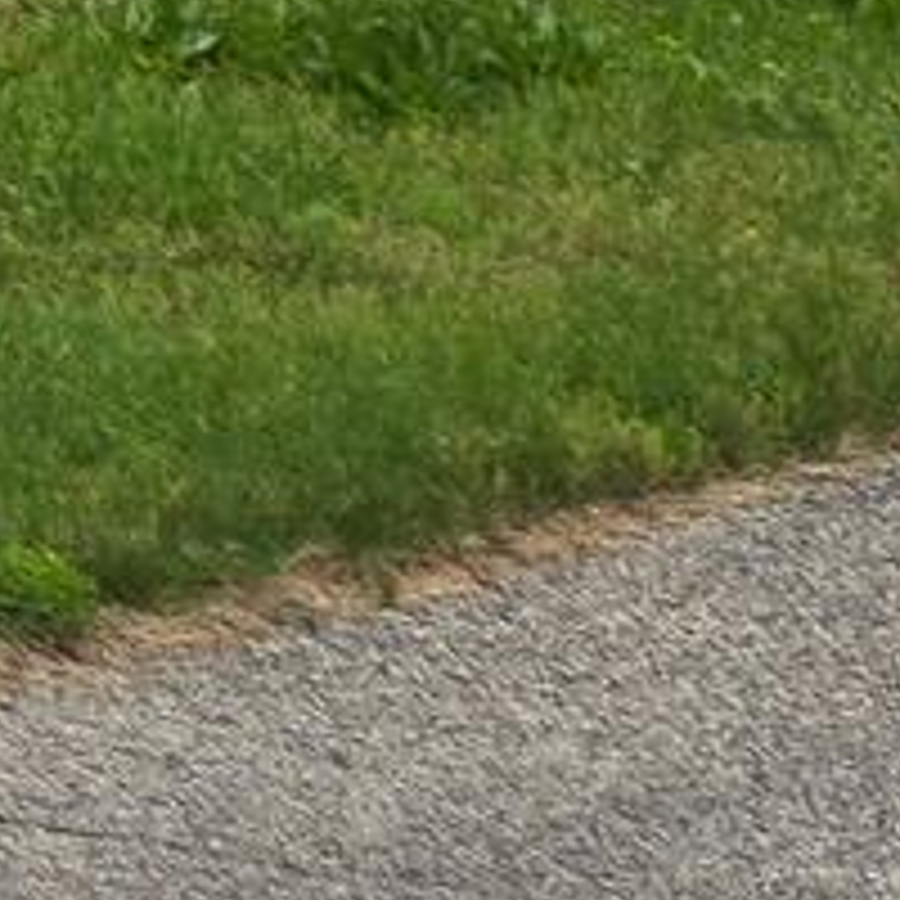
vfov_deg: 7.8
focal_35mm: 208
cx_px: -3146
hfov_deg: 6.3
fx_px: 6118
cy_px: -1224
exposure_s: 1/2151
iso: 25
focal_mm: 5.4
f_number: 1.8
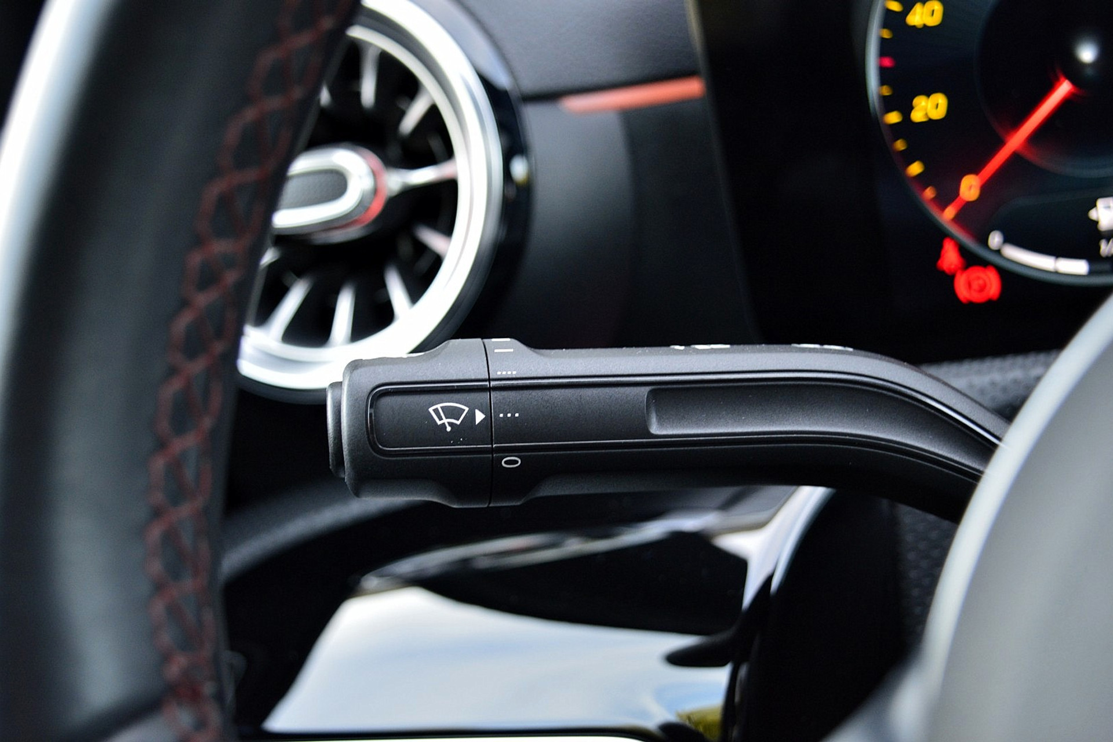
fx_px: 1855
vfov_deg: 22.6
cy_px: 371
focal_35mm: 60
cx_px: 556
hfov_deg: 33.4
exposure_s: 1/60
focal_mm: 40
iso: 800
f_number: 5
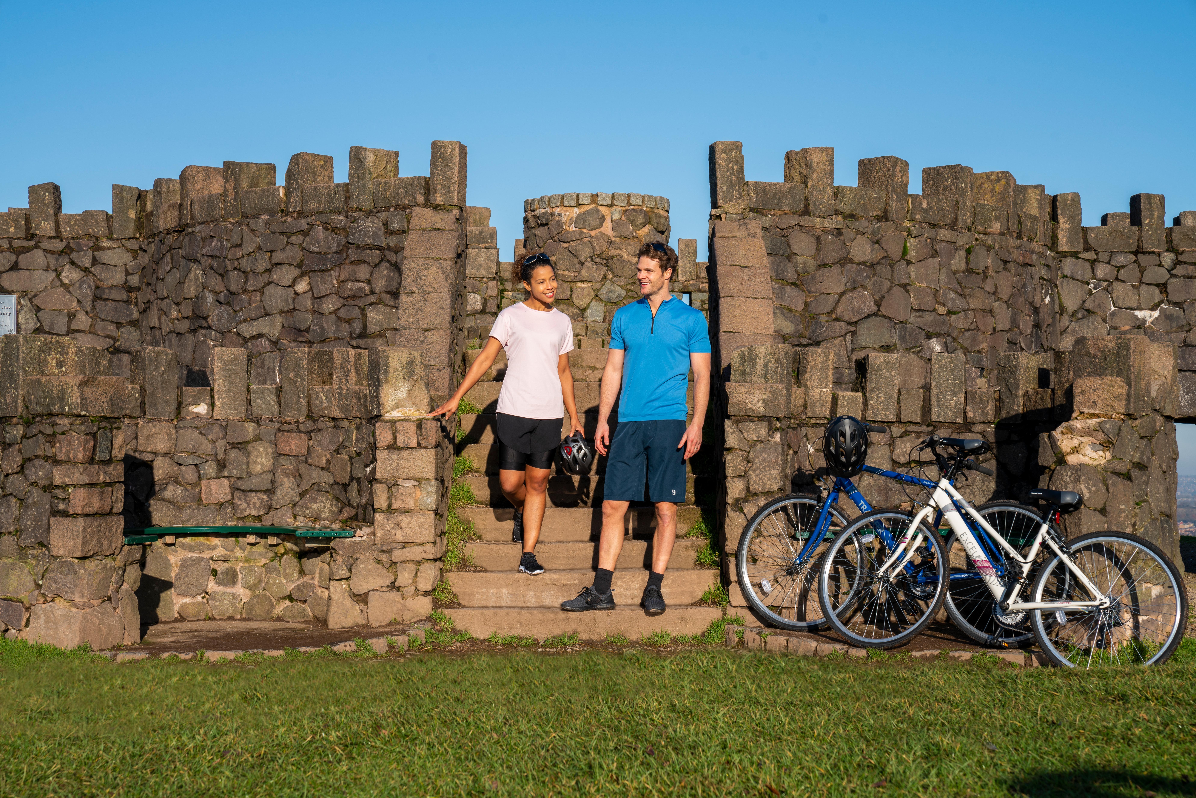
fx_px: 2326
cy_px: 399
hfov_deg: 28.8
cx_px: 598
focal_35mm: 70
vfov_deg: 19.5
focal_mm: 70
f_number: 10
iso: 100
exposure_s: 1/125
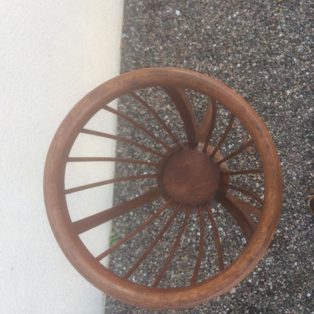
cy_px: 162
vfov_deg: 47.2
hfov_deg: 47.2
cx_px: 160
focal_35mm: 35
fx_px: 359
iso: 32
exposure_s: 1/100
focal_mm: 4.15
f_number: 2.2
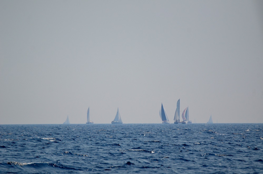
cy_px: 87
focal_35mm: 450
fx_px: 3280
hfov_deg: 4.6
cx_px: 132
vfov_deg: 3.0
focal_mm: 300
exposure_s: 1/3200
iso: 400
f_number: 5.6
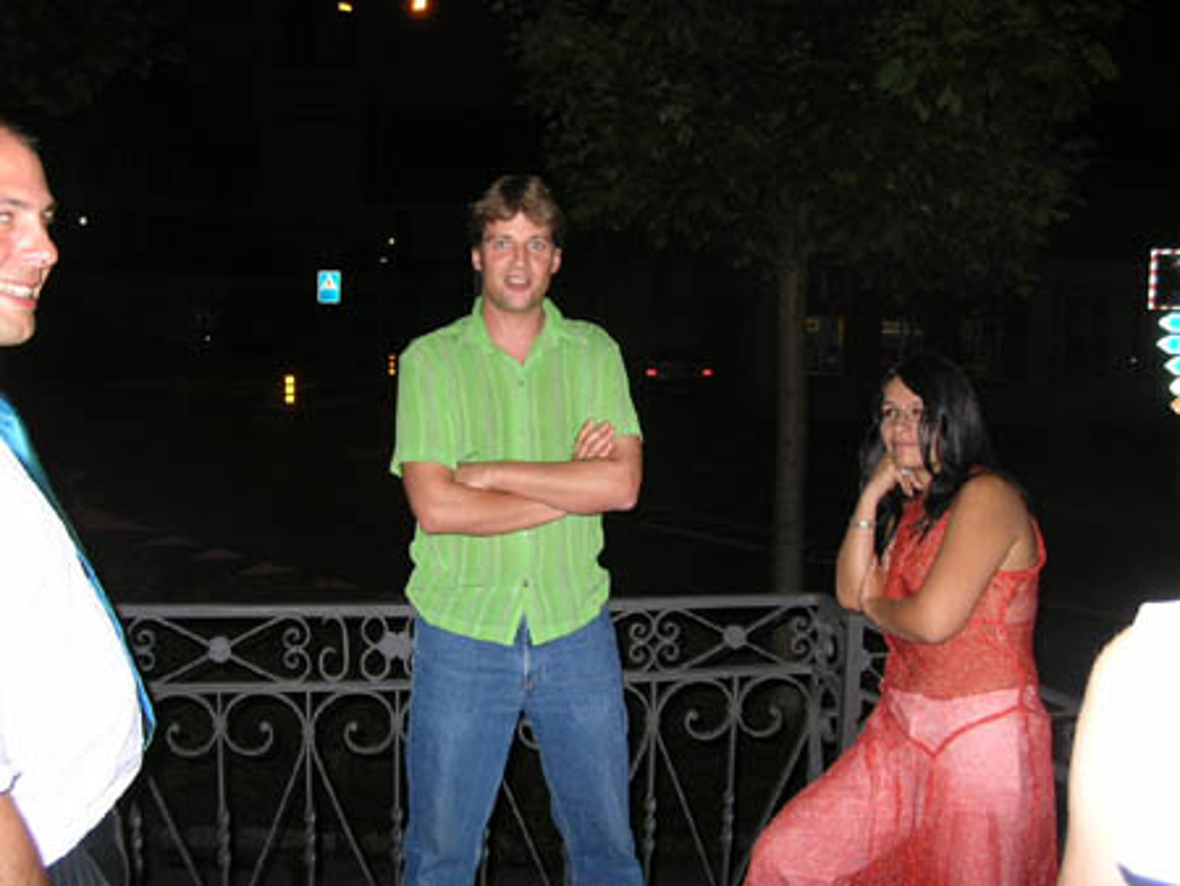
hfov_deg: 51.3
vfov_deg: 39.7
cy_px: 443
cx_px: 590
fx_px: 1228
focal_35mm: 36
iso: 50
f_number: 2.7
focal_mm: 6
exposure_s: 1/60.1
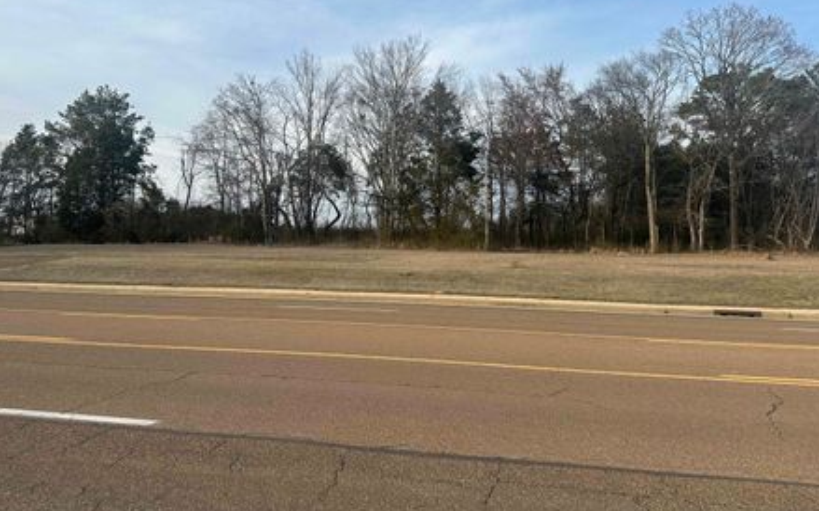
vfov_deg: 42.9
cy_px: 208
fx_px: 647
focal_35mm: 29
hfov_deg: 64.5
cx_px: 369
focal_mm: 6.86
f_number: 1.78
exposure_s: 1/1613
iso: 80
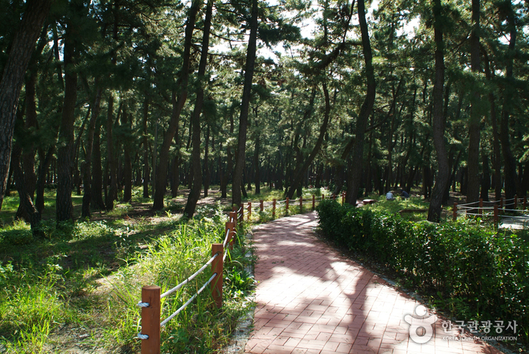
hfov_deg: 61.9
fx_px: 441
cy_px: 177
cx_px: 264
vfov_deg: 43.7
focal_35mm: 30
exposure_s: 1/90
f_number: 5.6
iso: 100
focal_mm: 20
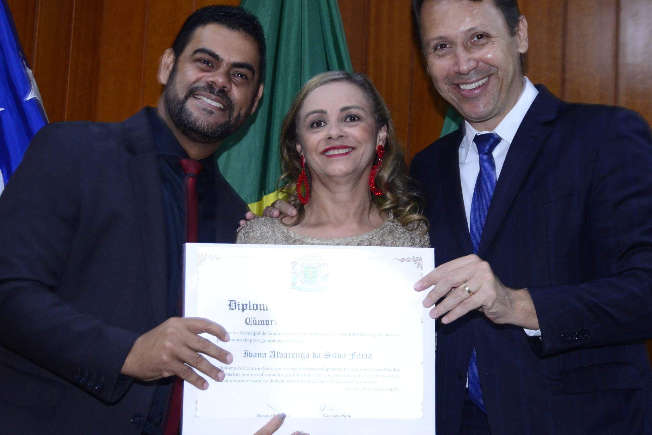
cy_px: 206
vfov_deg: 16.1
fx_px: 1540
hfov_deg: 23.9
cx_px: 311
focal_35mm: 85
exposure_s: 1/80
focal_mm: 66
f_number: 5.6
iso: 1600
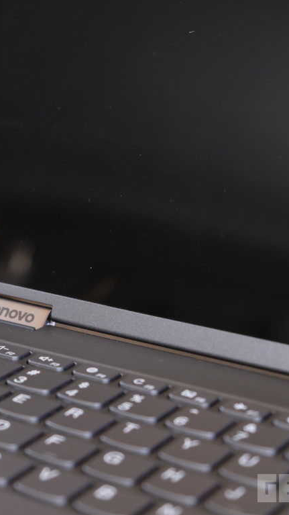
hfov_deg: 11.5
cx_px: 40
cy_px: 257
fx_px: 1432
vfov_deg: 20.4
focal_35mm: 105
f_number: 4
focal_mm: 42.5
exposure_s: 1/60
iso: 640
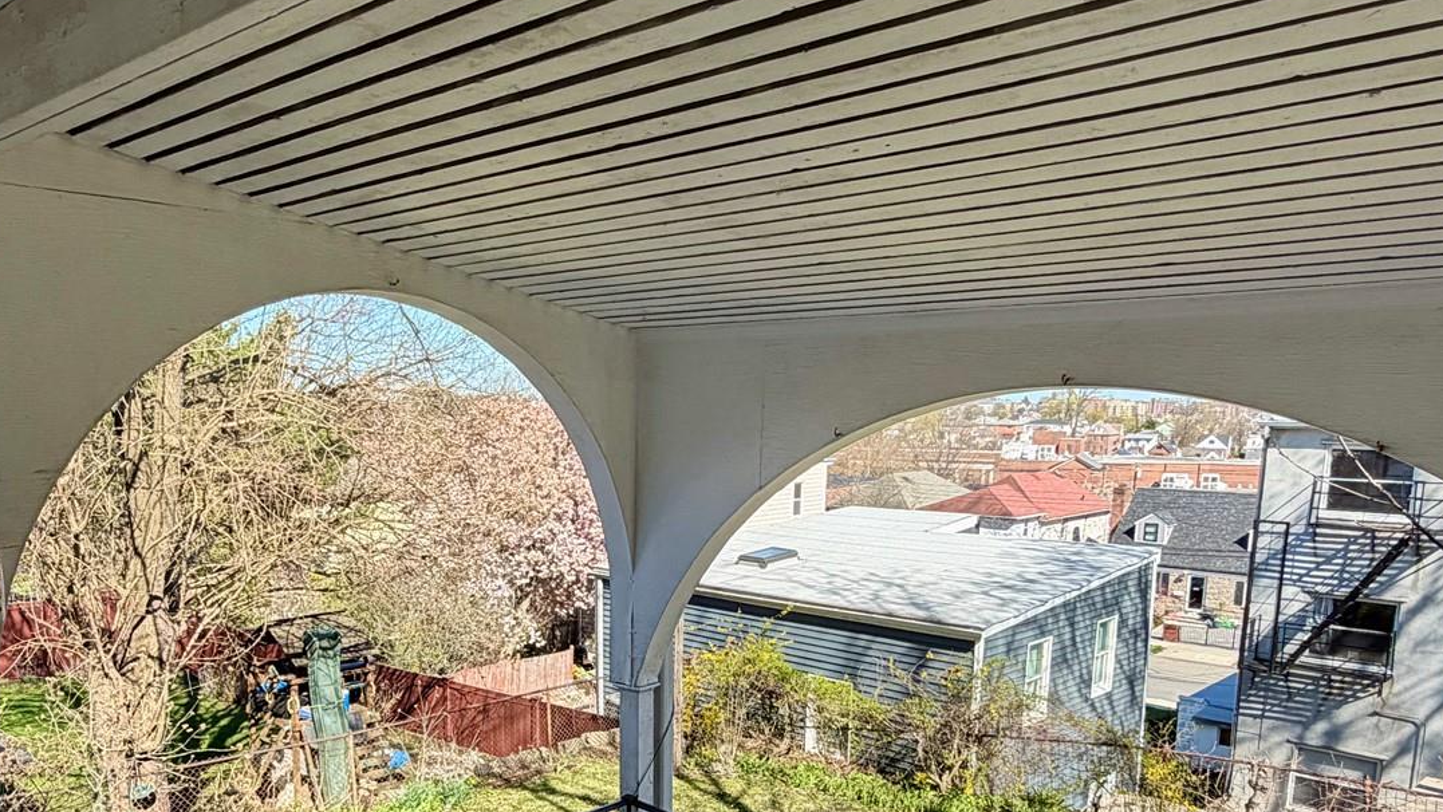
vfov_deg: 39.4
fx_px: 1110
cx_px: 561
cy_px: 580
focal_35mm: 29
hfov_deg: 65.3
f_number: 2.2
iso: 40
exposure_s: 1/559
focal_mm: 2.22
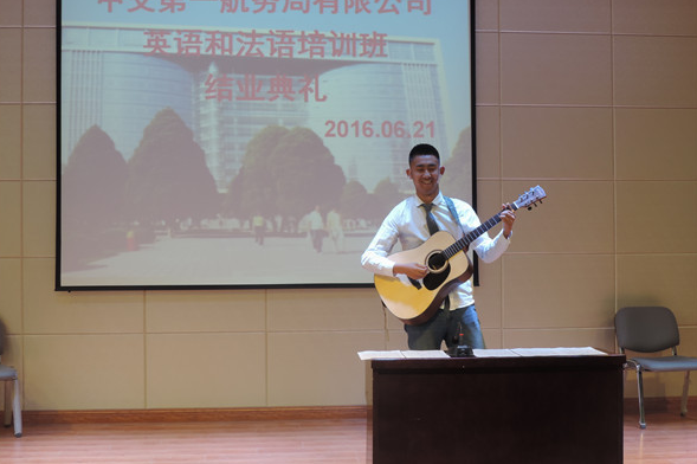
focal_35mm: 53
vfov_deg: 25.5
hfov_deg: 37.5
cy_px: 205
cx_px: 347
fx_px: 1026
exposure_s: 1/50
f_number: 3.6
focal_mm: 8.9
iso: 110
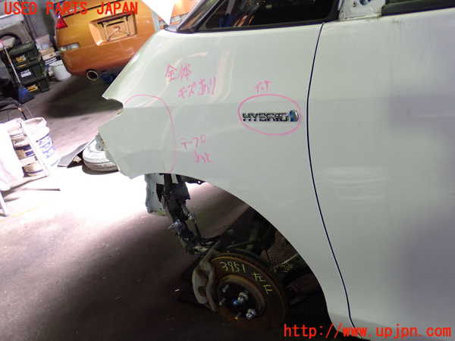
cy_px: 170
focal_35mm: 44
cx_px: 228
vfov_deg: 32.9
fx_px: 578
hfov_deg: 42.9
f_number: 2.9
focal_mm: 7.84
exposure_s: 1/40
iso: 400
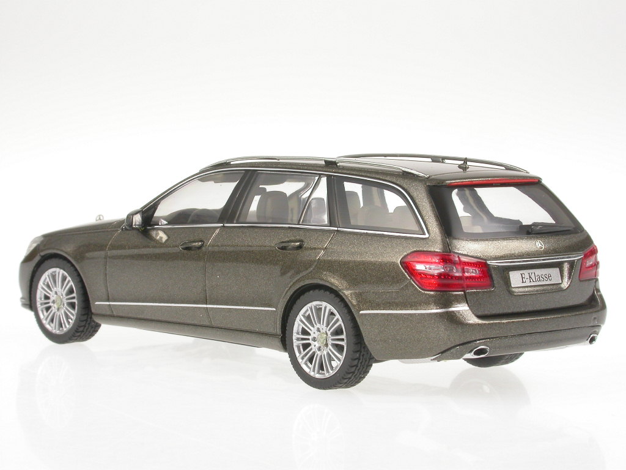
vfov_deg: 14.1
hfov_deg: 18.7
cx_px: 313
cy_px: 235
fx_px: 1899
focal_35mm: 105
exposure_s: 1/6.6
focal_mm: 21.8
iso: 100
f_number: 10.4
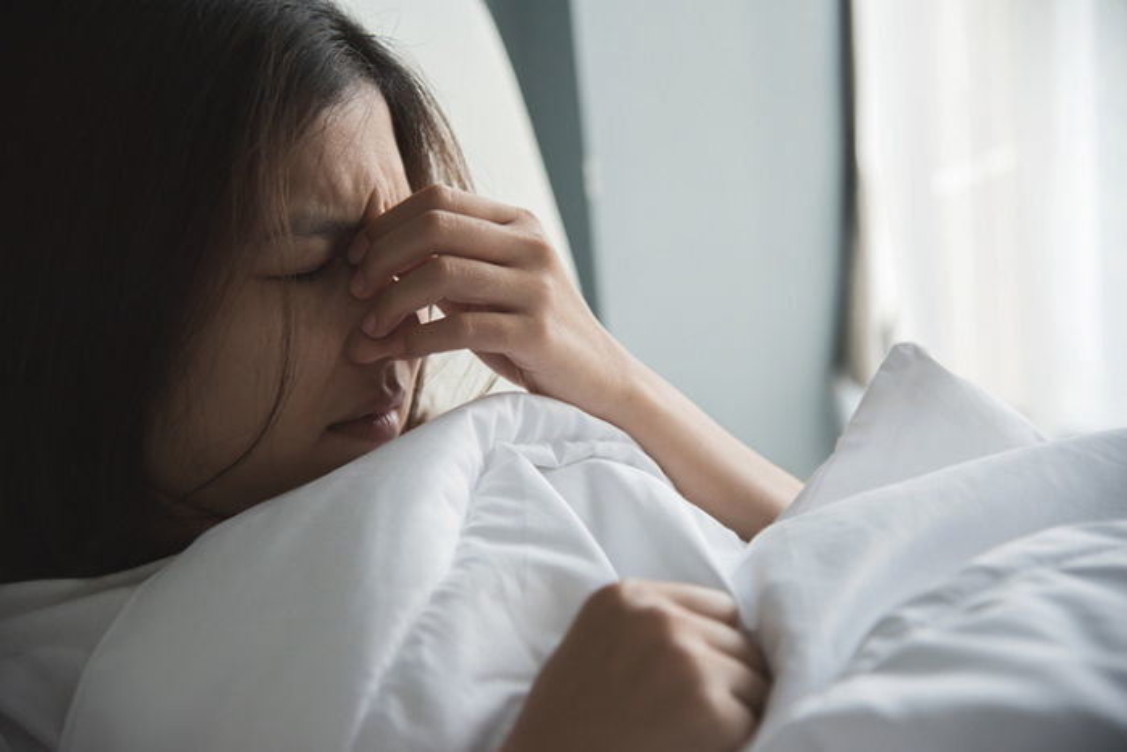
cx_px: 564
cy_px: 376
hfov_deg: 28.8
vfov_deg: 19.5
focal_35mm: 70
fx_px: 2192
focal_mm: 70
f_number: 4
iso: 1250
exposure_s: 1/100
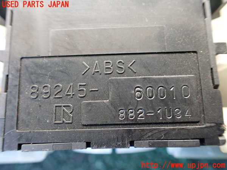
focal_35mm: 30
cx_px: 114
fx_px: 197
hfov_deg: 60.0
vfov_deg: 46.8
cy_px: 85
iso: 800
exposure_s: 1/60
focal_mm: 5.4
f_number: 2.3
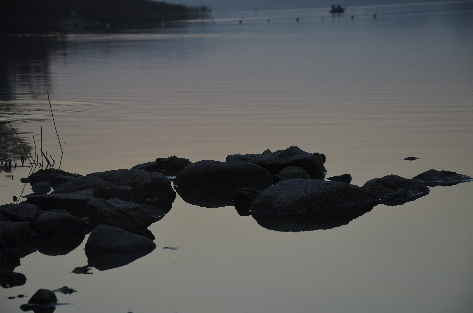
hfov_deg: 13.7
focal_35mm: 150
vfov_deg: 9.1
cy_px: 156
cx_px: 236
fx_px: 1967
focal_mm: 100
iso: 400
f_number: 8
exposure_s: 1/250
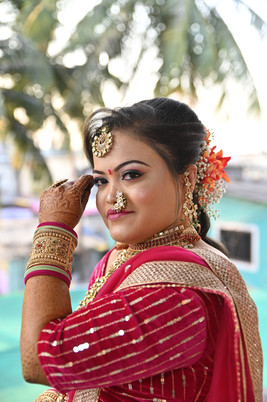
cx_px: 134
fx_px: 535
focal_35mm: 48
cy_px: 201
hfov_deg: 28.0
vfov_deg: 41.1
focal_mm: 48
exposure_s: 1/160
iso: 320
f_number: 2.8
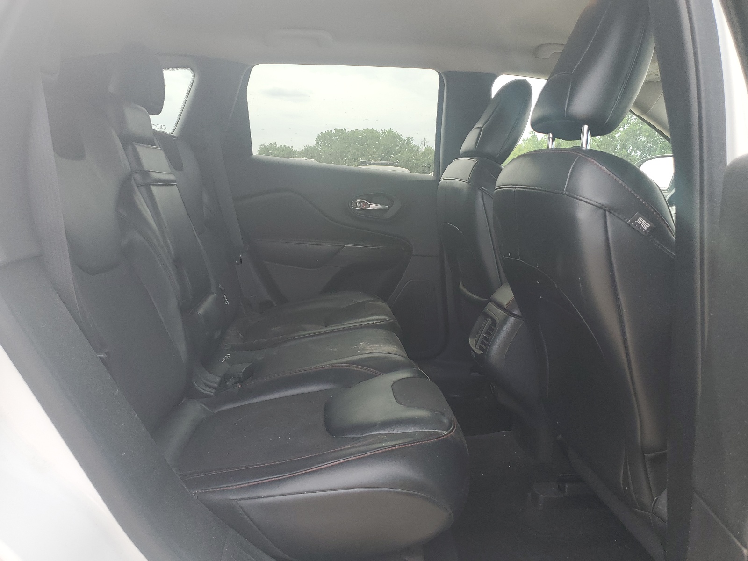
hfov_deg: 67.3
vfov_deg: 53.1
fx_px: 562
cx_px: 374
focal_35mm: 26
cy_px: 280
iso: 50
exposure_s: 1/385
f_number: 1.5
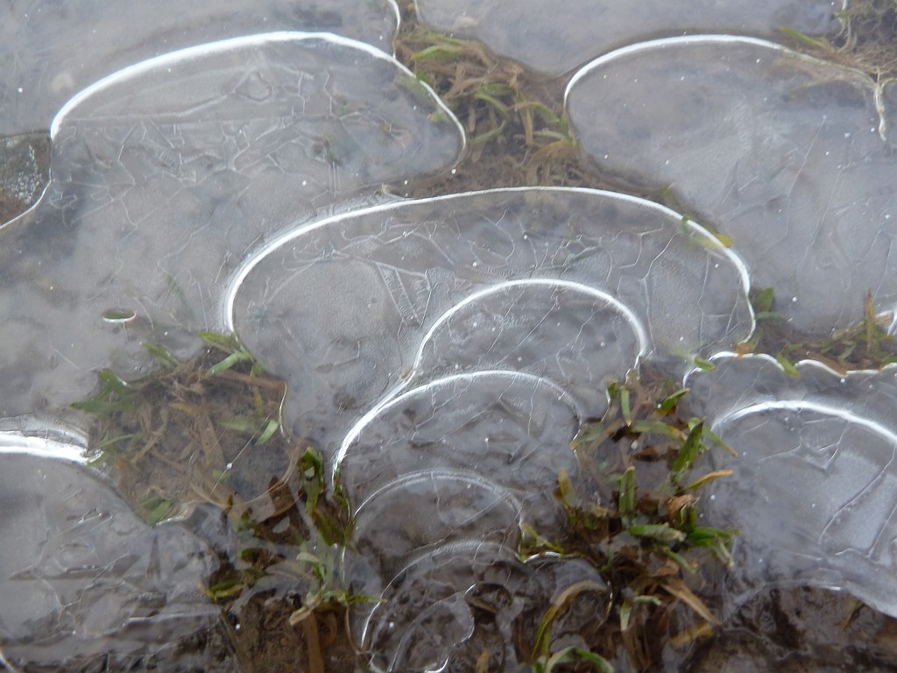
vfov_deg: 54.9
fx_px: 648
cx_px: 448
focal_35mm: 25
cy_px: 336
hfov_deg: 69.4
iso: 125
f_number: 3.3
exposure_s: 1/30
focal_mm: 4.1
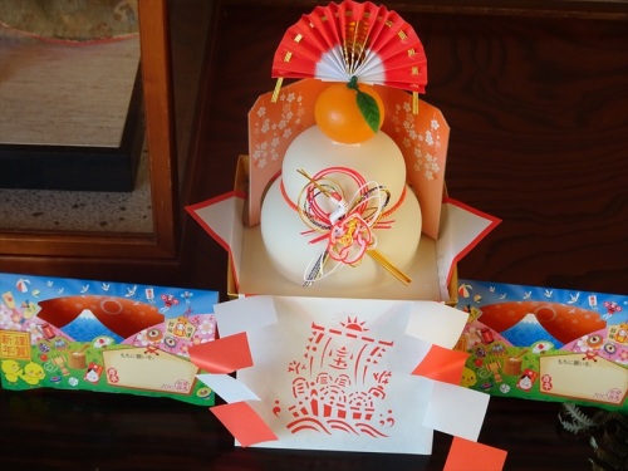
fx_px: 1125
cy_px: 236
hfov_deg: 31.2
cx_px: 314
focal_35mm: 62
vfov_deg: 23.7
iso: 320
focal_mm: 10.59
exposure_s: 1/80
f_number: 4.5
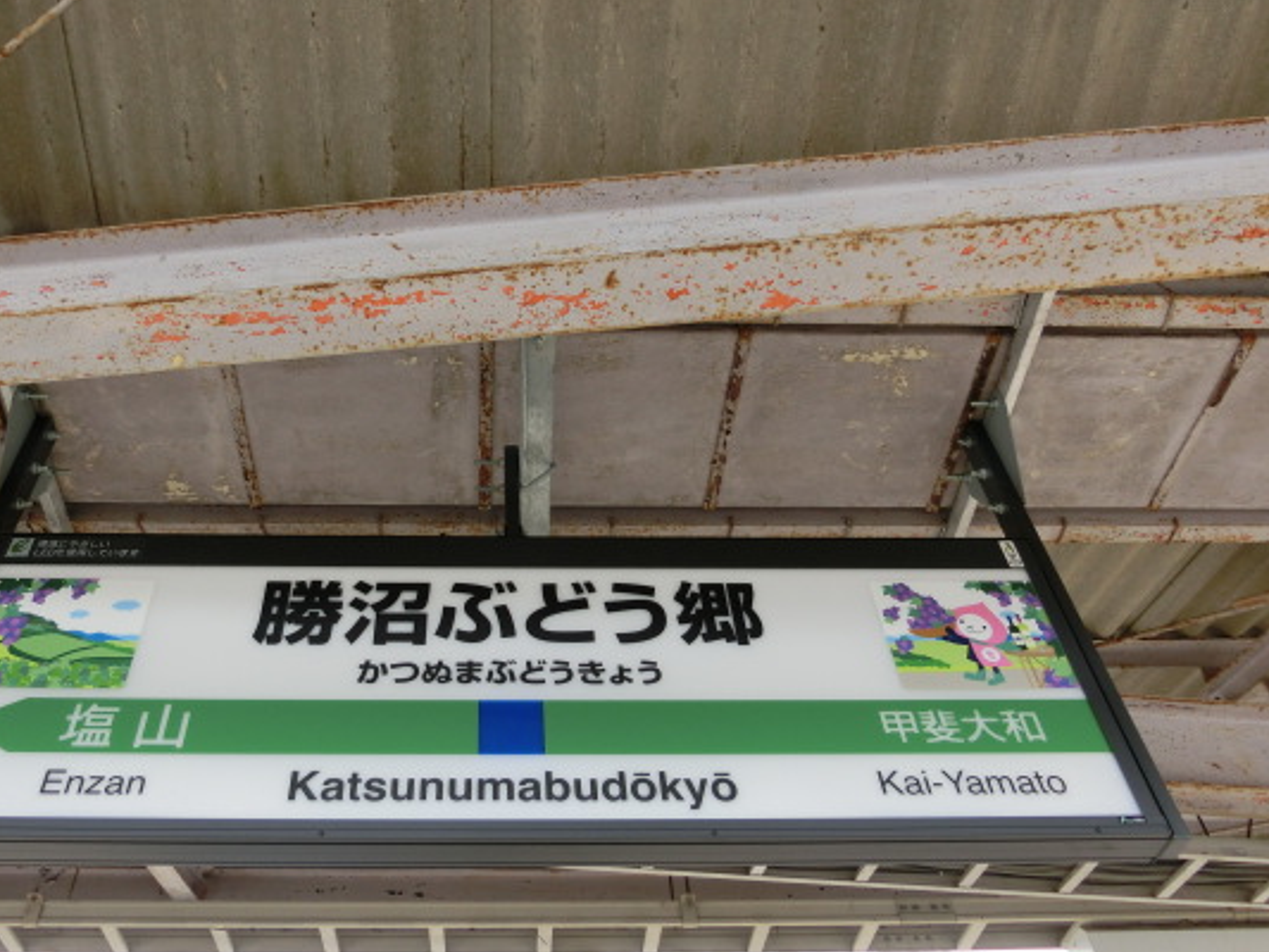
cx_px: 512
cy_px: 457
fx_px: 1100
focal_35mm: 30
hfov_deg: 59.5
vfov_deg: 46.8
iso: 80
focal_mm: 4.5
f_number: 3.5
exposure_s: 1/125
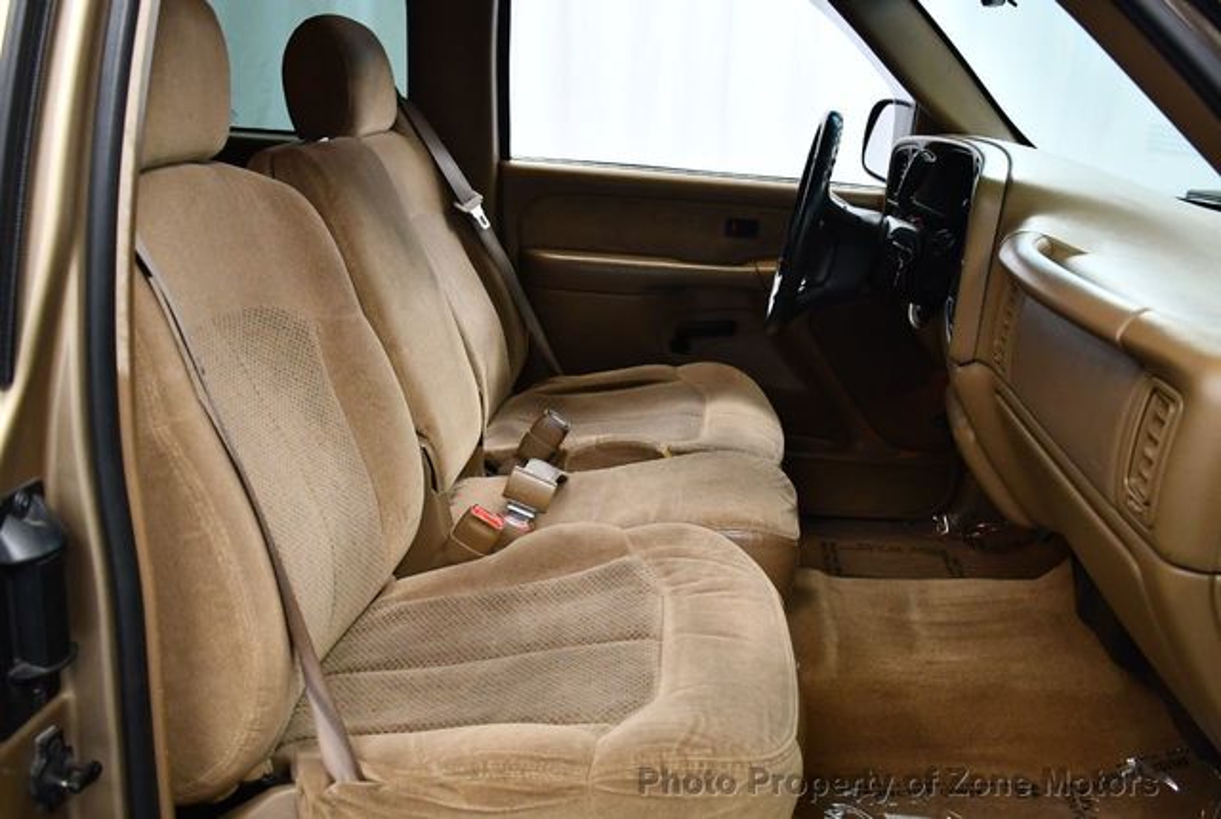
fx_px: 1223
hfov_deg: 53.1
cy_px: 410
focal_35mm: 36
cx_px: 610
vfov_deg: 37.0
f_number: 3.5
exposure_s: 1/125
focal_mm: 18
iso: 1400
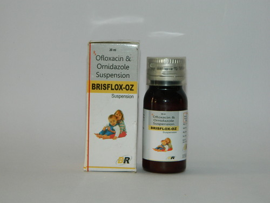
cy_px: 102
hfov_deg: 19.1
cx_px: 135
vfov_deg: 14.4
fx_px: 803
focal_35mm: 103
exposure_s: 1/30
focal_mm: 18.6
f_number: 4.5
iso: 200
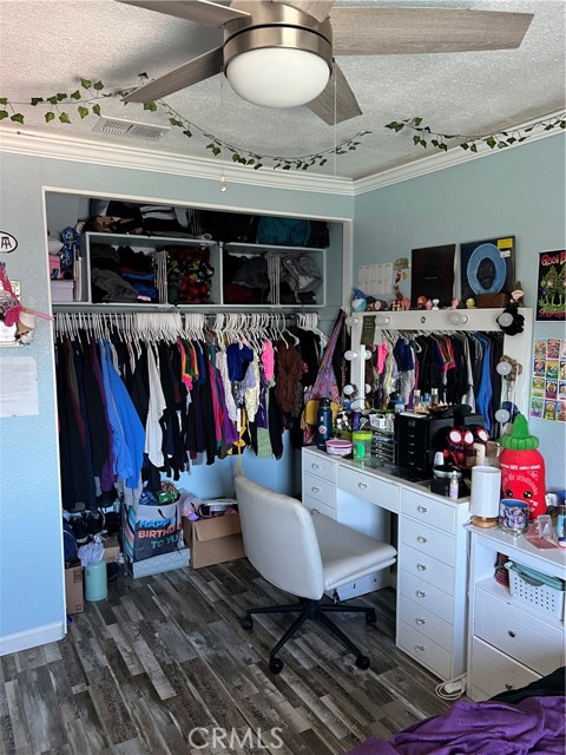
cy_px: 378
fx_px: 567
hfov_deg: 53.1
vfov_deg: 67.3
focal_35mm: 26
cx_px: 283
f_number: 1.5
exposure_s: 1/60
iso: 320
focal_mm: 5.7
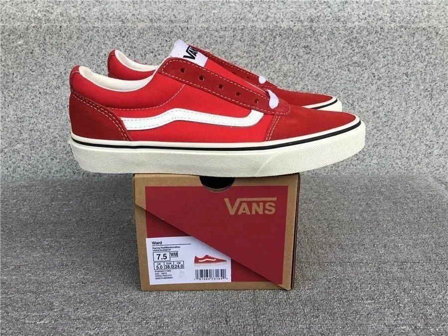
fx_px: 401
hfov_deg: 58.4
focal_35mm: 31
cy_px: 168
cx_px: 224
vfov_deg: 45.4
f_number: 2.4
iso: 25
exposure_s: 1/266
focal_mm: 3.3
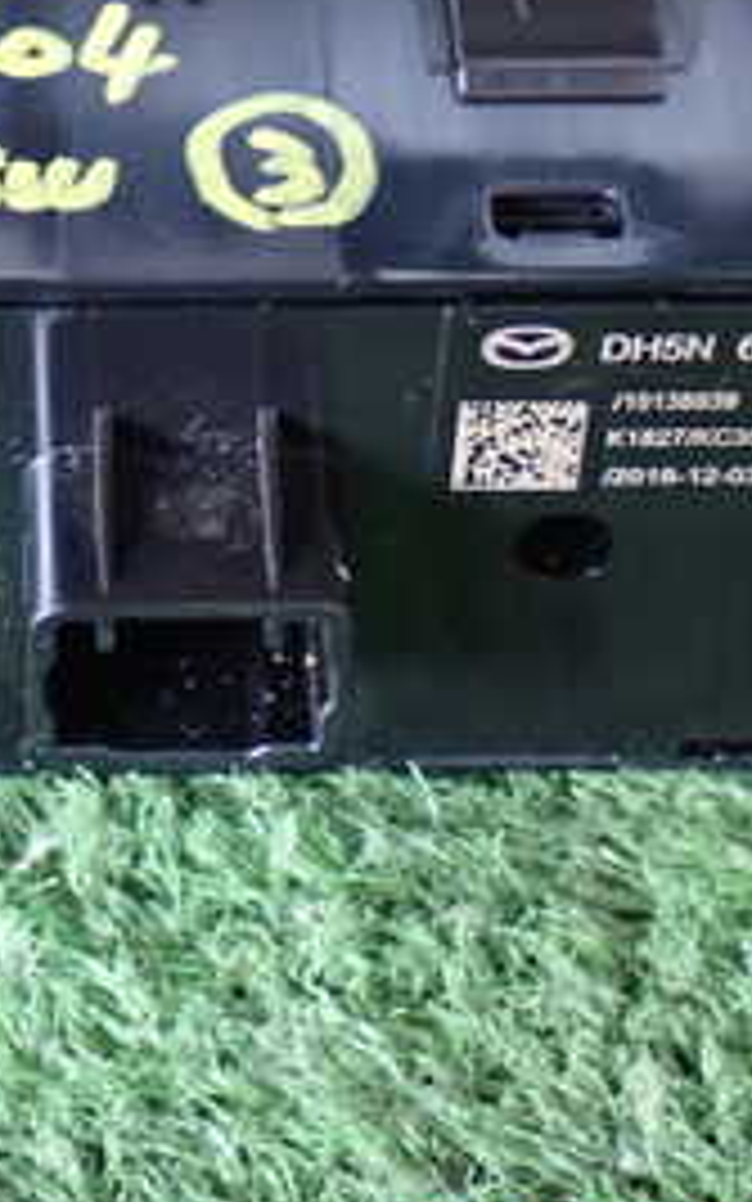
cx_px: 90
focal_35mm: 112
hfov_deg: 11.6
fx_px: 3671
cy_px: 297
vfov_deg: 18.5
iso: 800
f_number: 3.1
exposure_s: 1/20
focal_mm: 8.4
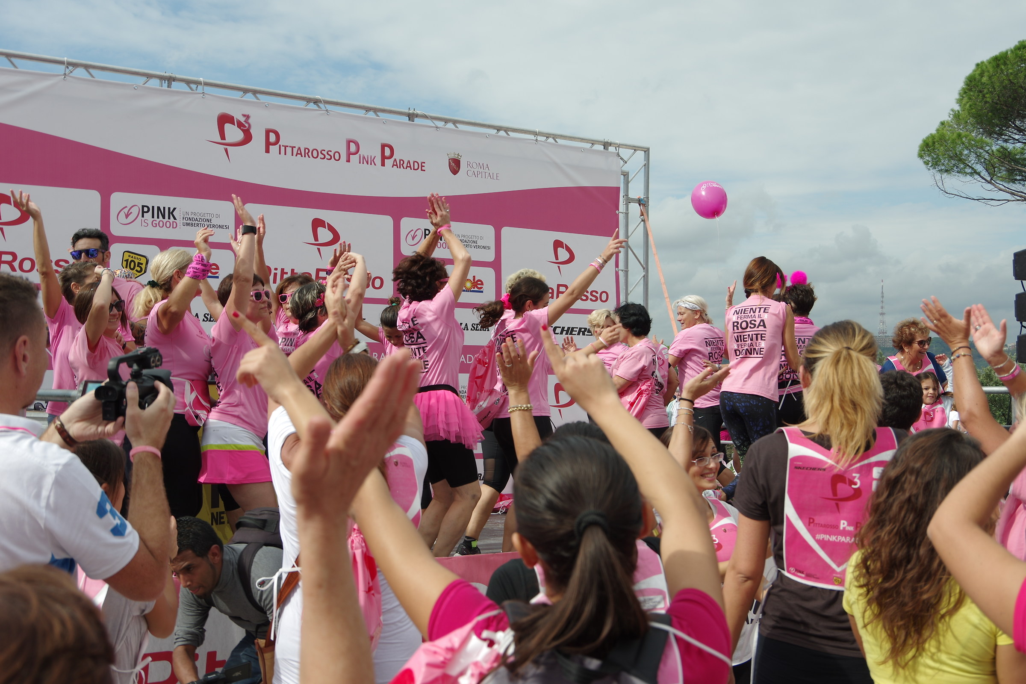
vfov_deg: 29.2
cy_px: 342
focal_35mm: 46
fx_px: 1311
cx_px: 513
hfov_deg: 42.7
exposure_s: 1/400
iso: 100
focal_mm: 31
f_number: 6.3
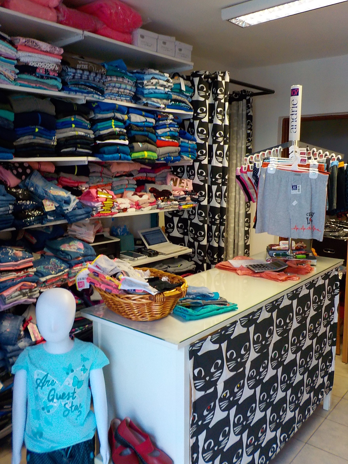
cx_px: 174
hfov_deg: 46.8
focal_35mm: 30
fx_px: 402
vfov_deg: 60.0
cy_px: 232
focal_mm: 4.1
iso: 200
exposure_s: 1/30
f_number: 3.3
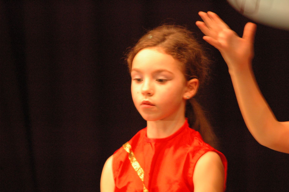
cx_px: 144
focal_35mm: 450
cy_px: 96
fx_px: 3609
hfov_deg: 4.6
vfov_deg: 3.0
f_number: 5.6
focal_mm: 300
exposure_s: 1/20
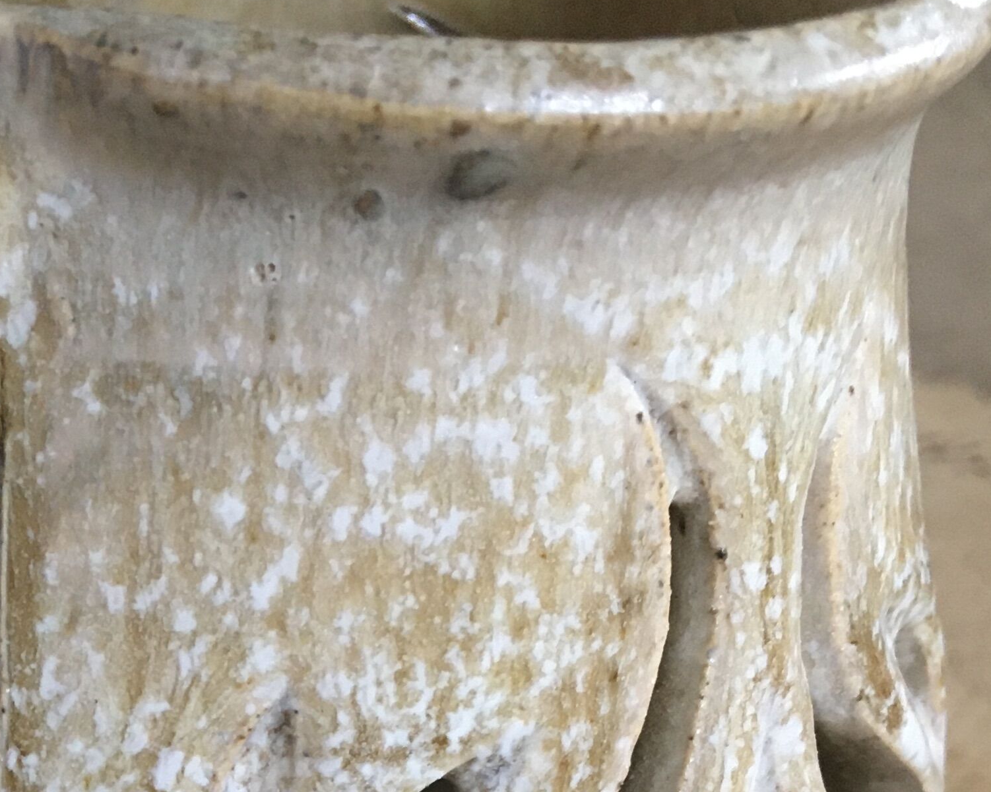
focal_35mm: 76
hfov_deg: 24.1
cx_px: 43
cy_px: 1130
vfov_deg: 18.3
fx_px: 2229
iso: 160
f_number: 2.2
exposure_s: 1/33
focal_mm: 4.15
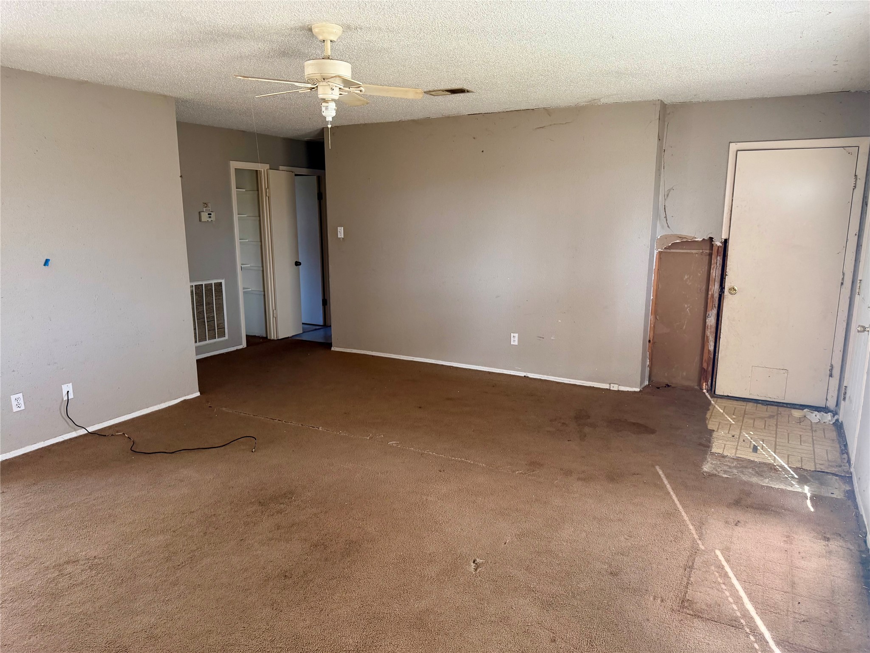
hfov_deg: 71.6
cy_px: 326
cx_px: 435
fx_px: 603
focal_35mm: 24
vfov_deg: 56.8
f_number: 1.78
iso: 200
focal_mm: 6.76
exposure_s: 1/121
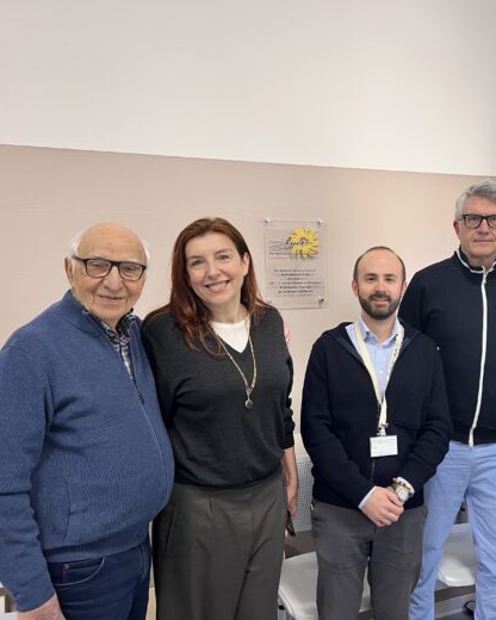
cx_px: 343
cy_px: 310
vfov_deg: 52.8
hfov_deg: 42.6
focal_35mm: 34
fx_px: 624
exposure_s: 1/78
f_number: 1.5
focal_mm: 5.7
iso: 125
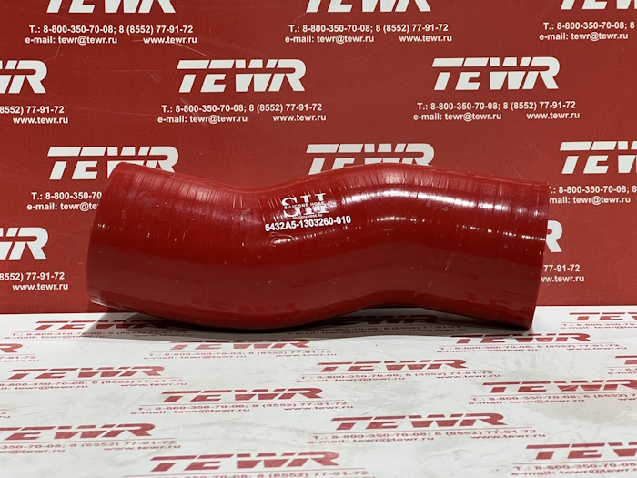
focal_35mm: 77
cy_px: 239
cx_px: 318
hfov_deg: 25.3
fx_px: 1417
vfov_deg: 19.1
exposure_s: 1/50
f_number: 2.8
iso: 640
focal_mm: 9
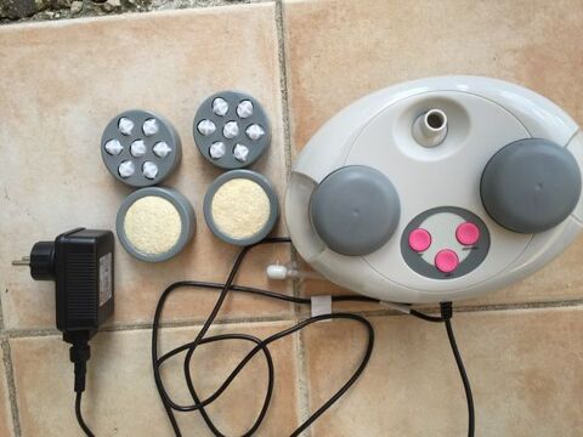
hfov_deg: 61.7
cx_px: 292
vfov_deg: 48.2
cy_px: 218
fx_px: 488
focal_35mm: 29
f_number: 2.2
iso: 32
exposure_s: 1/359
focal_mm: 4.15
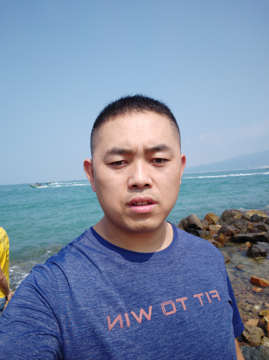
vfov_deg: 76.4
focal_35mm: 22
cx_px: 134
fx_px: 228
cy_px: 180
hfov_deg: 61.0
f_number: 2
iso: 101
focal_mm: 3.86
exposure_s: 1/1031
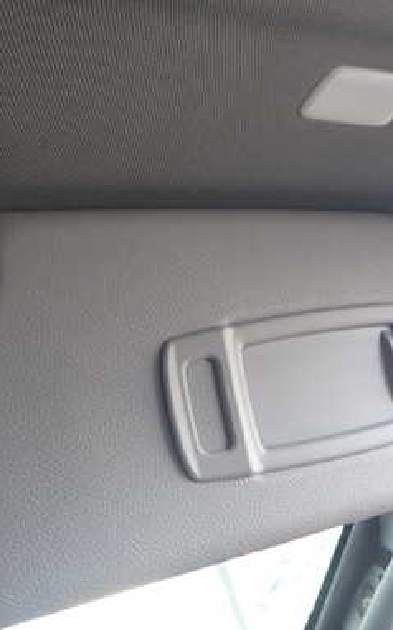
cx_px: 150
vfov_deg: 40.3
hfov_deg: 25.7
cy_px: 331
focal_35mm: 50
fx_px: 859
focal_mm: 5.4
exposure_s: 1/80
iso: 200
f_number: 2.3
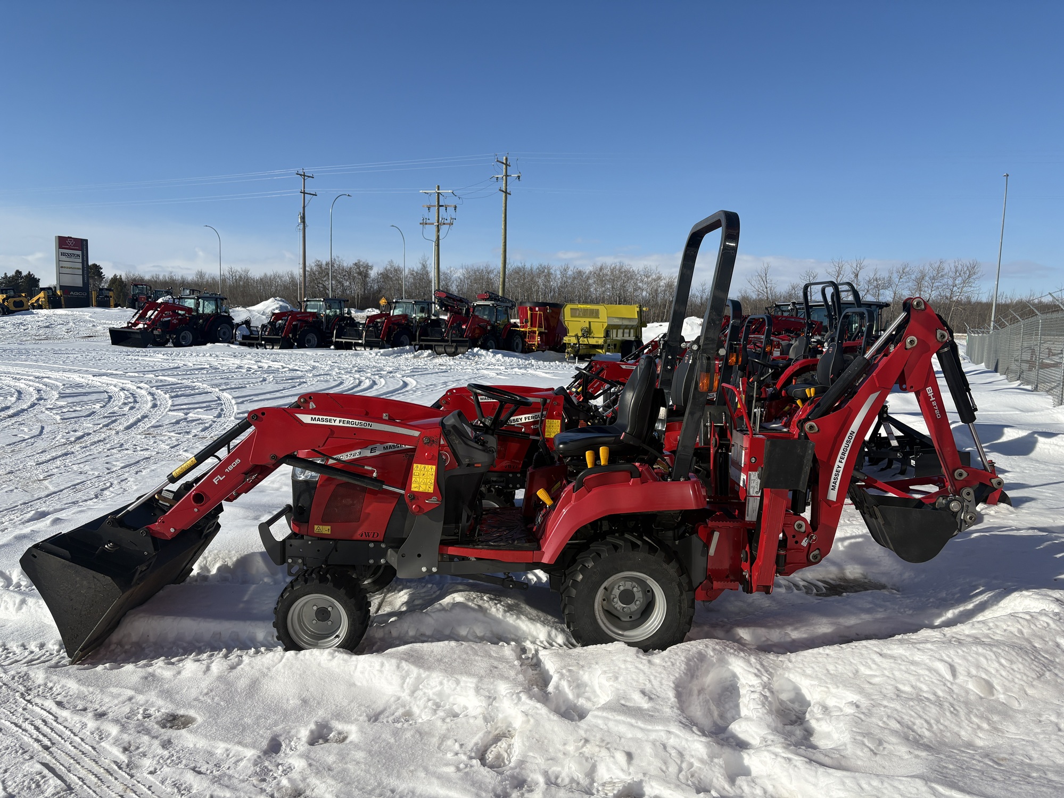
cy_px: 399
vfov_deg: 53.1
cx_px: 532
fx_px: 799
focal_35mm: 26
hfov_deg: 67.3
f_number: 1.6
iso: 50
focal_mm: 5.96
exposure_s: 1/6993
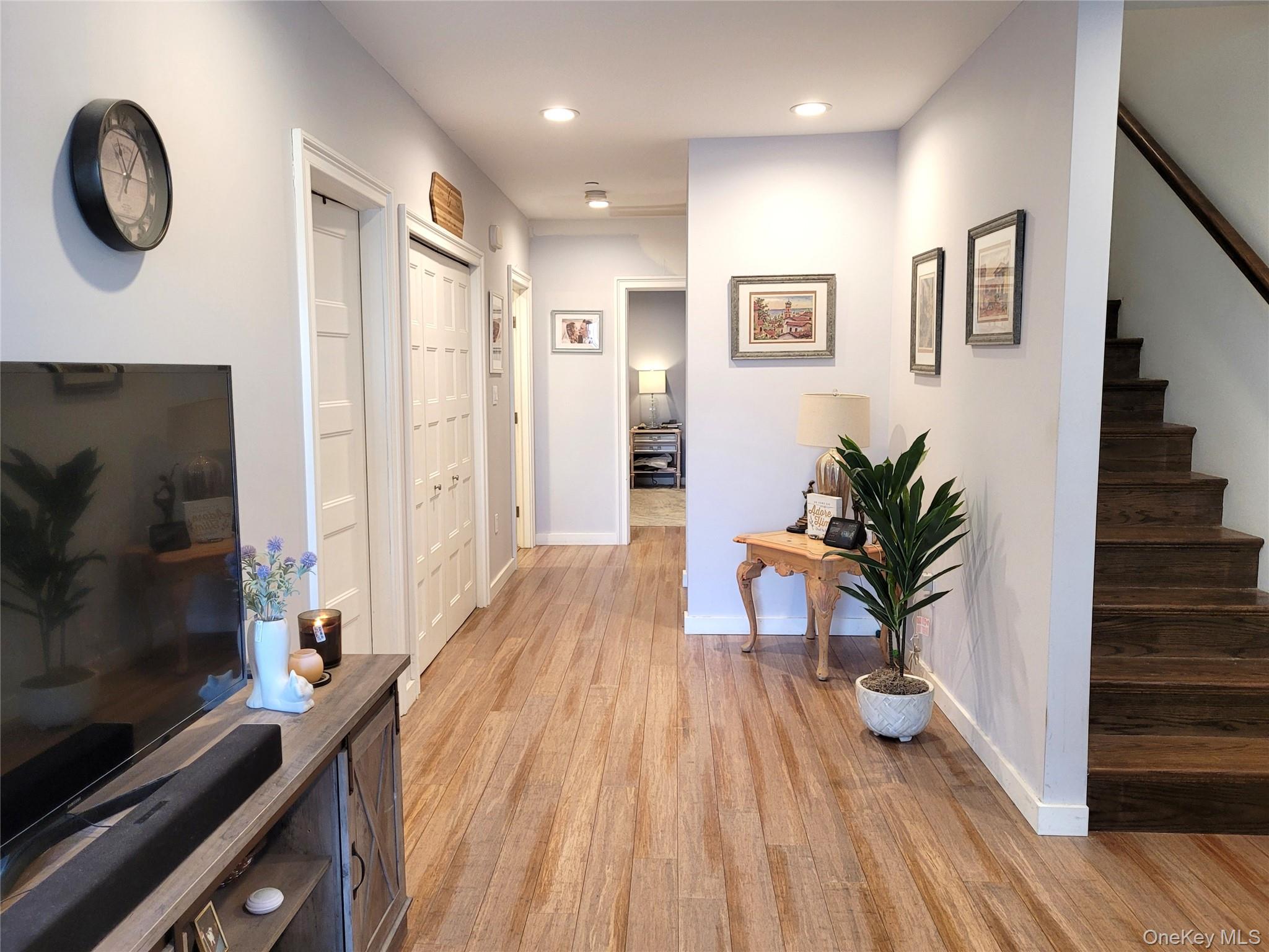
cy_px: 476
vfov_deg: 53.1
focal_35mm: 26
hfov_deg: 67.3
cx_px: 634
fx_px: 953
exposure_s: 1/120
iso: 200
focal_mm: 5.4
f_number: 1.8
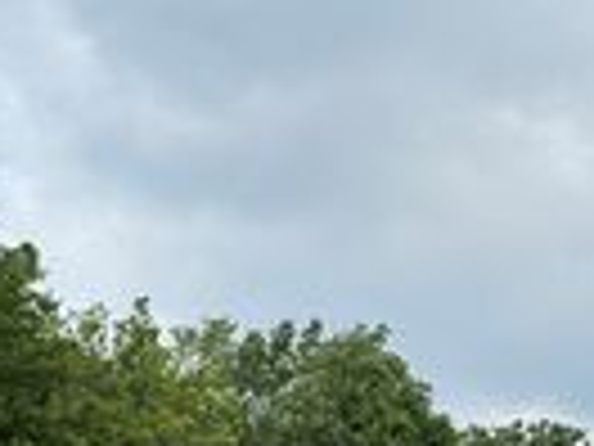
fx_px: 1562
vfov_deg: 15.3
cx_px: 18
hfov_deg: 20.9
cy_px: 624
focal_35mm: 91
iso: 80
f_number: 1.78
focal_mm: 6.76
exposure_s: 1/4310
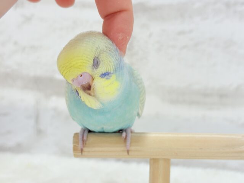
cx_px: 122
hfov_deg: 36.8
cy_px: 92
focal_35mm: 52
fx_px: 367
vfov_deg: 28.0
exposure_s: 1/50
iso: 40
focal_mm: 5.96
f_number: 1.6
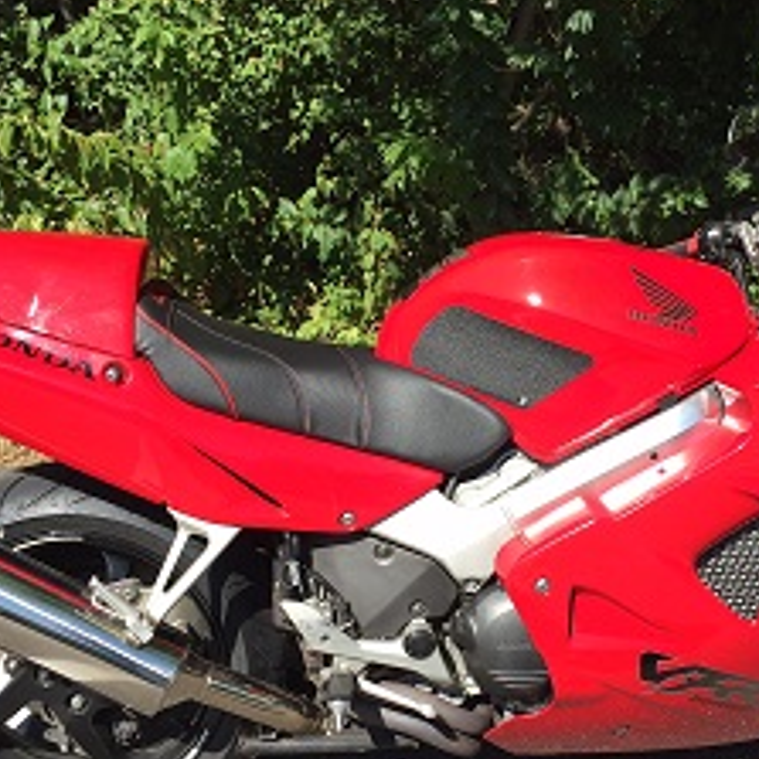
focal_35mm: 47
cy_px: 432
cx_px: 453
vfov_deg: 36.0
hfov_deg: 35.9
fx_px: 1166
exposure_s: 1/898
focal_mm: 4.15
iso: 32
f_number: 2.2
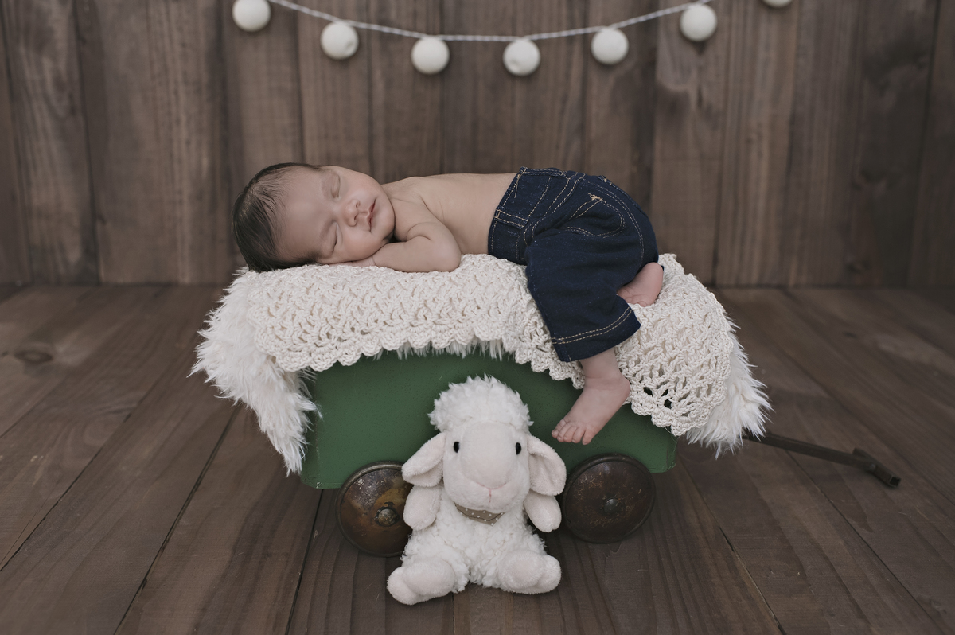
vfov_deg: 37.8
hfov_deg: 54.5
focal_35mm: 35
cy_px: 318
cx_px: 478
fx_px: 928
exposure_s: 1/200
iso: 500
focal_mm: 35
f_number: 4
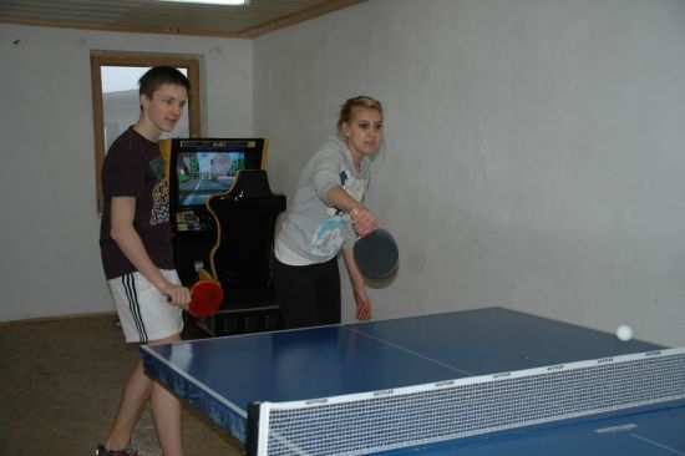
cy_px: 228
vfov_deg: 28.9
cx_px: 342
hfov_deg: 42.3
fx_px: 884
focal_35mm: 46
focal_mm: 31
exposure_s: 1/60
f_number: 4.2
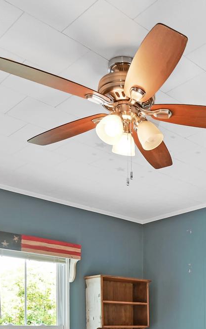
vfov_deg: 40.1
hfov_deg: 26.6
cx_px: 234
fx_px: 395
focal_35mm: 44
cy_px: 324
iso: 250
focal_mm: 14
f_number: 5
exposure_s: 1/10
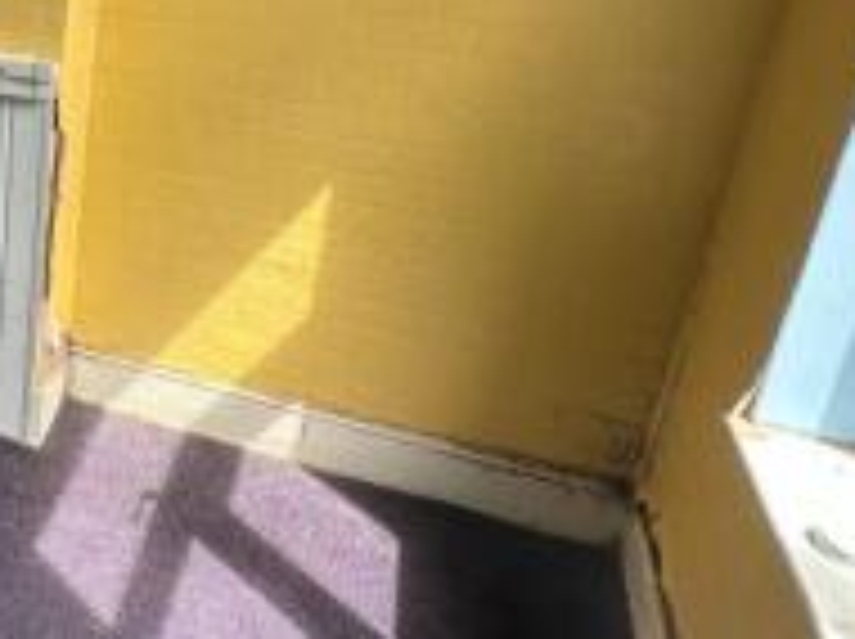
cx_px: -187
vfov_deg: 32.4
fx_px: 1061
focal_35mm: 43
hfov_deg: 34.5
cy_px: 110
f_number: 2.2
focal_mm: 2.22
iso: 50
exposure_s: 1/99
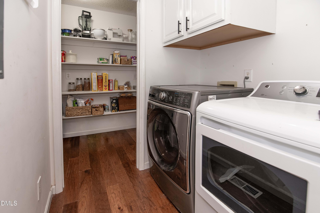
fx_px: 133
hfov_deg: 100.4
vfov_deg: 77.3
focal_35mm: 15
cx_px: 160
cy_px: 106
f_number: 4
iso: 800
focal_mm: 15
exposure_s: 1/60
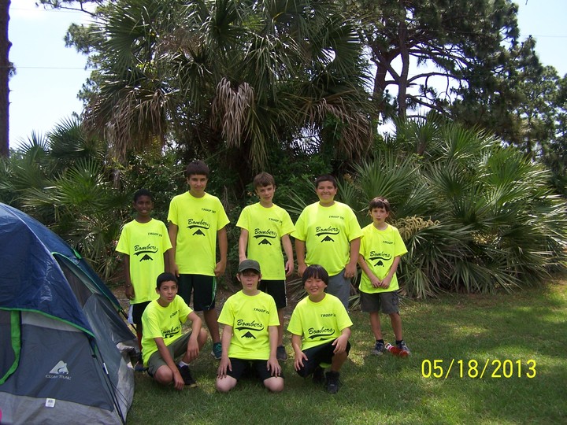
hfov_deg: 49.0
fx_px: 622
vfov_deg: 37.7
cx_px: 284
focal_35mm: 38
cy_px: 212
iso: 80
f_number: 2.8
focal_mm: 6.3
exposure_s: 1/800
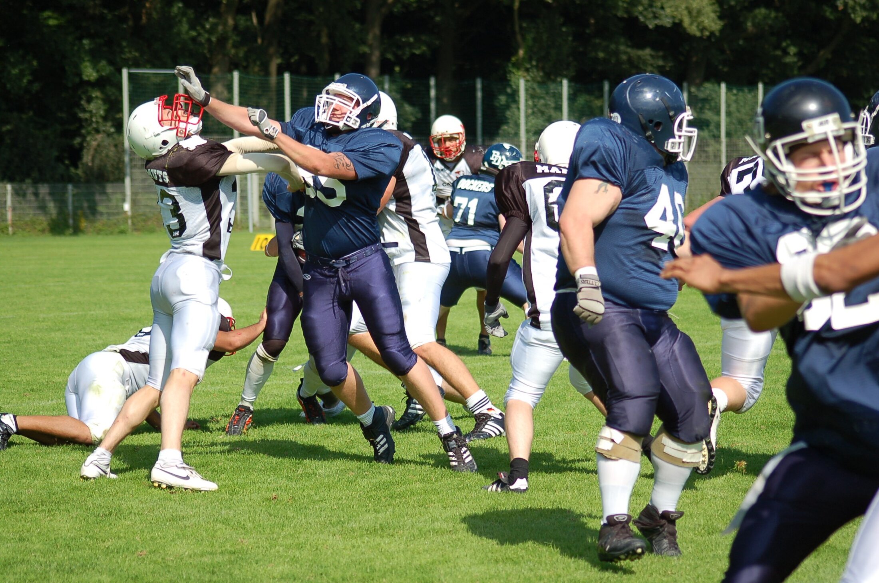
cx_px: 440
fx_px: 3473
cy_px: 292
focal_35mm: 142
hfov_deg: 14.4
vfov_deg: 9.6
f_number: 5
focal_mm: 95
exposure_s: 1/1250
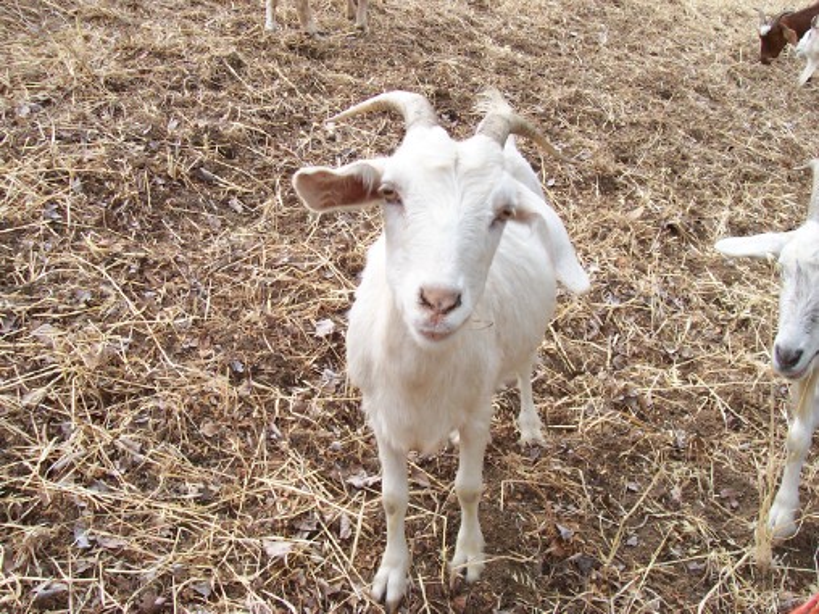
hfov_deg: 50.1
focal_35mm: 37
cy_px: 307
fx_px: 875
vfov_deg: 38.7
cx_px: 410
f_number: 2.8
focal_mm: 5.6
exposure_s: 1/350
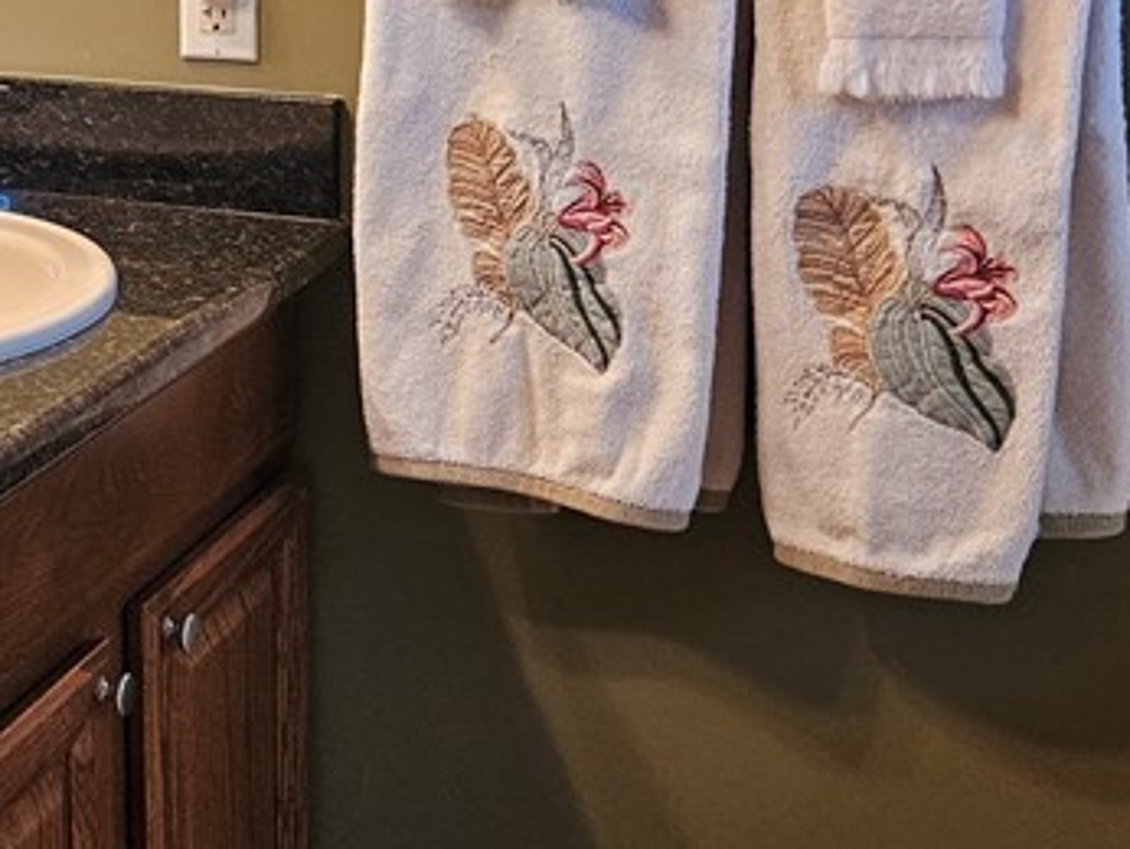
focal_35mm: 68
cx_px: -7
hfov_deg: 26.9
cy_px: 121
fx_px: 2221
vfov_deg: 21.3
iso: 320
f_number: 1.8
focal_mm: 5.4
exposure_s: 1/120
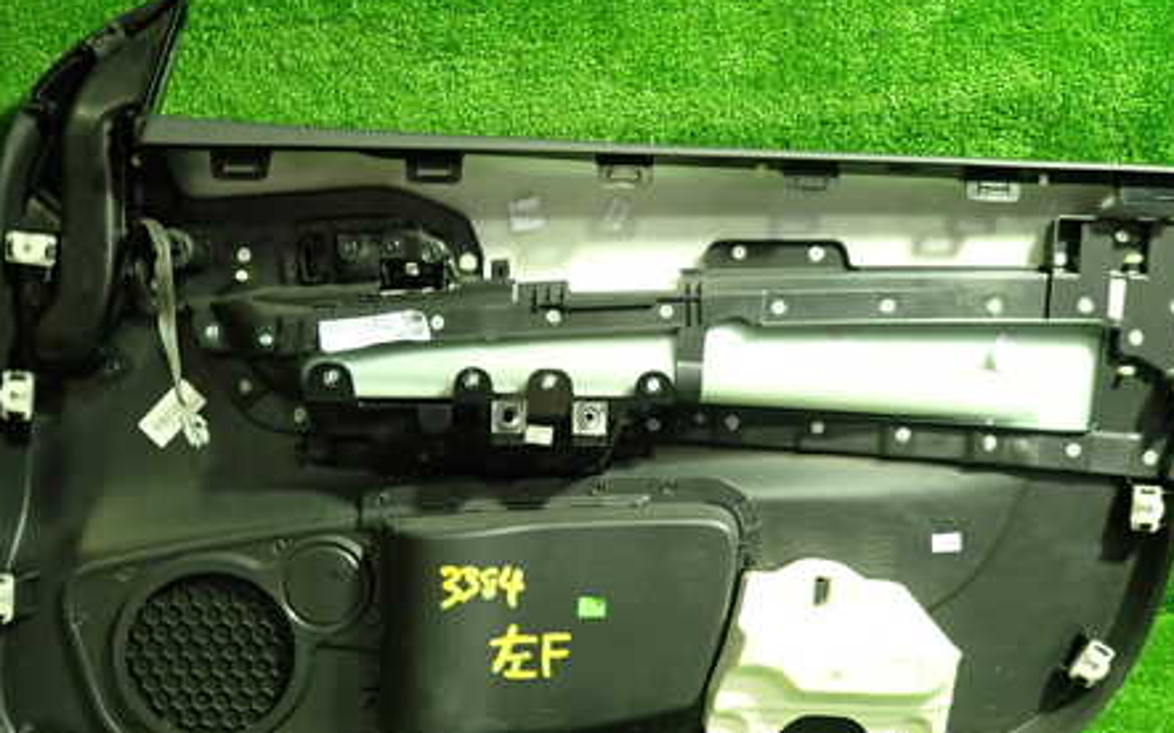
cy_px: 414
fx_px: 1152
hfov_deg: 54.0
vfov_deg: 35.3
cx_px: 603
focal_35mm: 36
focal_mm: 4.5
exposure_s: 1/30
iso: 400
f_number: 2
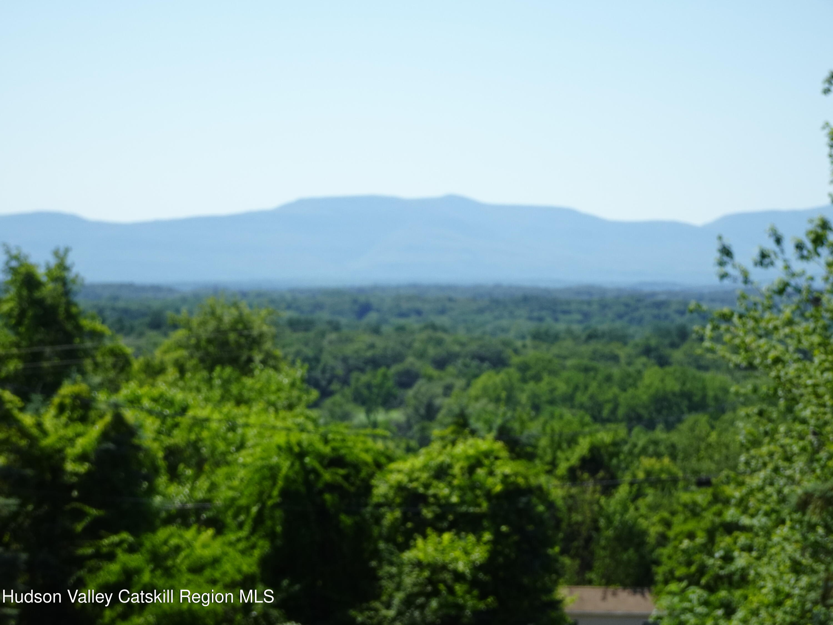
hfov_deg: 16.6
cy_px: 312
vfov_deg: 12.5
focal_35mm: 119
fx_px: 2864
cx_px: 416
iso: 80
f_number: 5.6
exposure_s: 1/320
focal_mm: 18.8
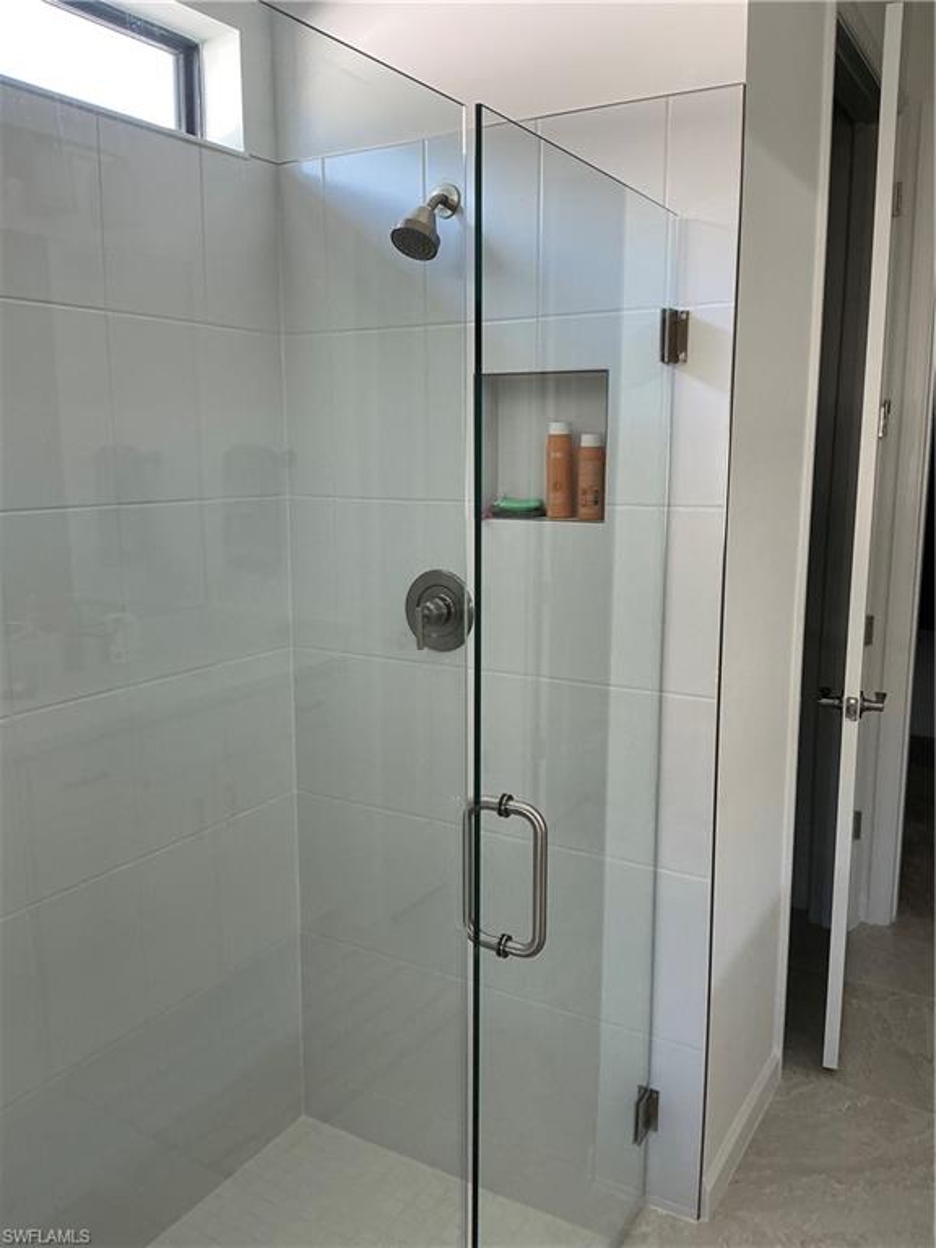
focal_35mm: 28
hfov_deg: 49.7
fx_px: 1009
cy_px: 624
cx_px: 468
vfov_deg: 63.4
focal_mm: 3
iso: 80
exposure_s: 1/60
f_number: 1.8
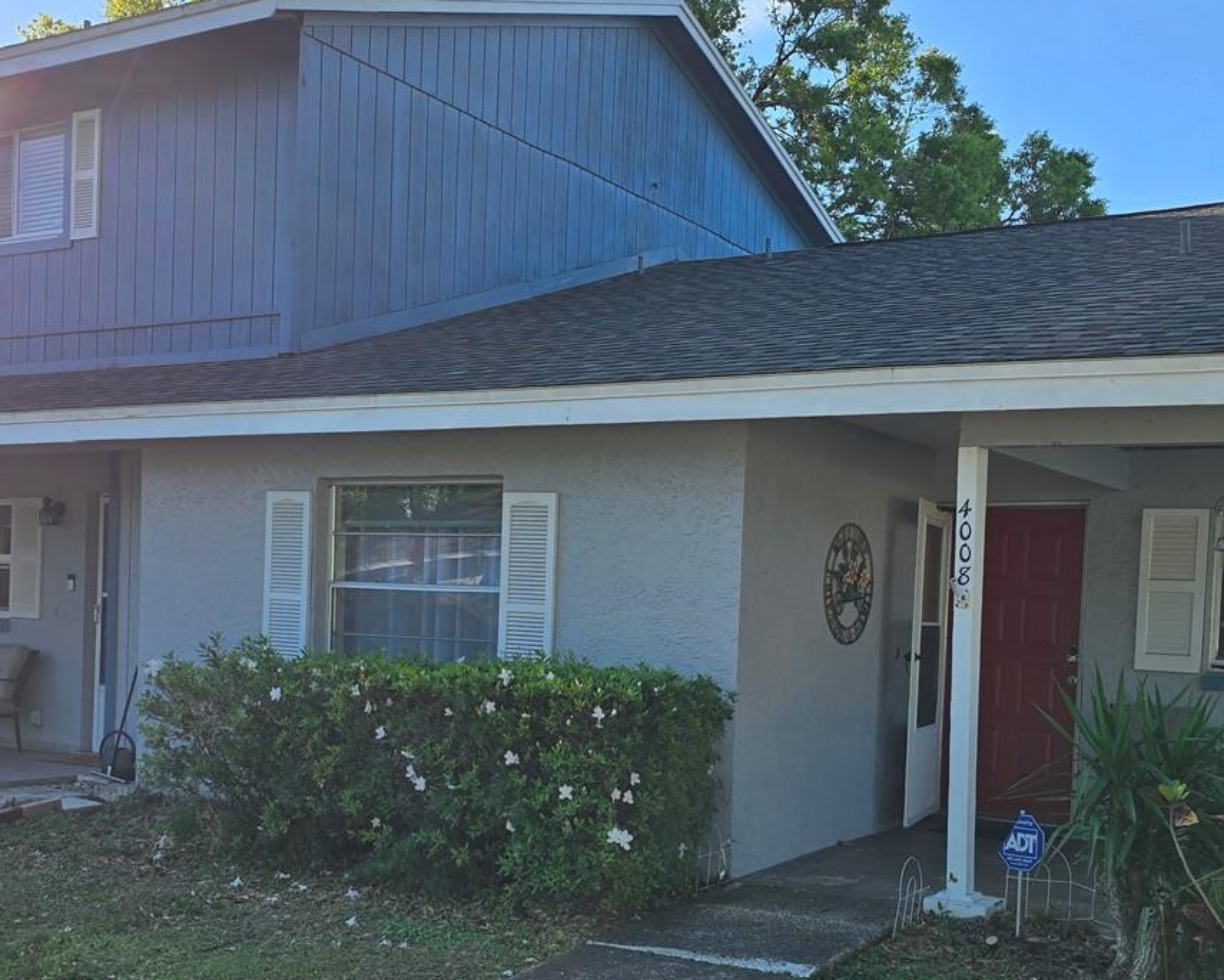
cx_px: 630
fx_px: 1521
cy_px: 645
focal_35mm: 42
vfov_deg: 35.4
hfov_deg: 43.8
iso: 12
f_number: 1.7
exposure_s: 1/728
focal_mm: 6.3
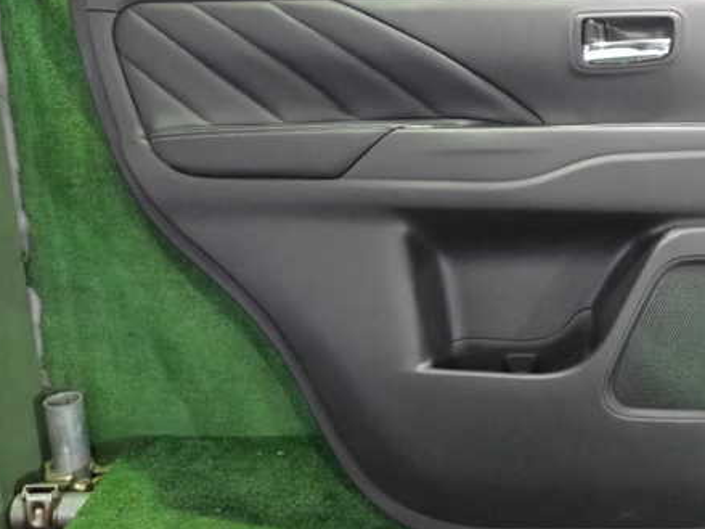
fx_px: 835
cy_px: 212
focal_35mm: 41
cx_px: 456
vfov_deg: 35.0
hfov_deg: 45.3
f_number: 2.3
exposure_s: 1/80
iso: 2500
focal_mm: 5.4
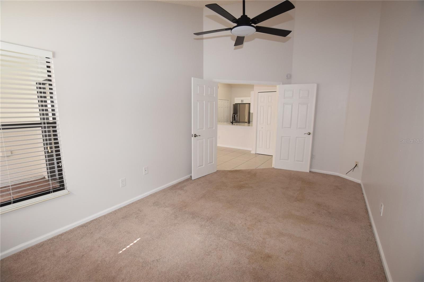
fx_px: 177
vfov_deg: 77.3
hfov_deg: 100.4
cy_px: 141
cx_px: 212
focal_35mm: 15
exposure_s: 1/100
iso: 800
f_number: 5
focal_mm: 10
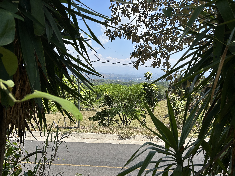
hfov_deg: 67.3
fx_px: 177
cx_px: 118
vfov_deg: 53.1
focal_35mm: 26
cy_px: 88
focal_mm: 5.7
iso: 50
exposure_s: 1/2841
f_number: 1.5
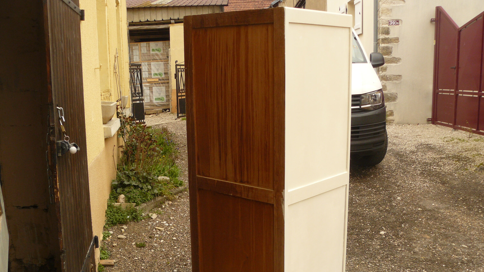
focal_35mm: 40
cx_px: 239
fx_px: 513
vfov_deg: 29.5
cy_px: 176
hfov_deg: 50.5
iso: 100
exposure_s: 1/125
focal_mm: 6
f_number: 4
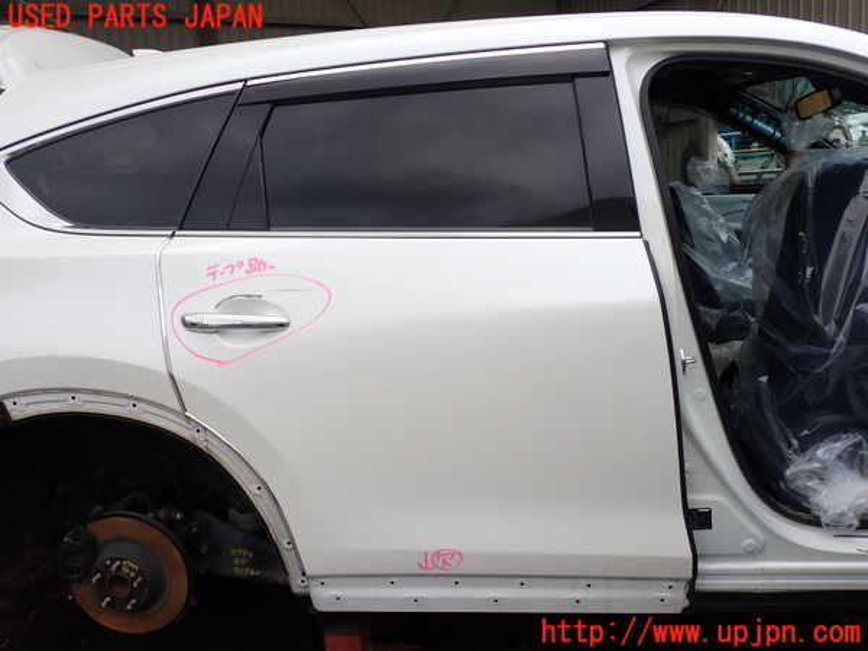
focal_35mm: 30
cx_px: 434
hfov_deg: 60.0
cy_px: 326
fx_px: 752
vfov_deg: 46.8
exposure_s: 1/400
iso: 100
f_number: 3.2
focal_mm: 5.4
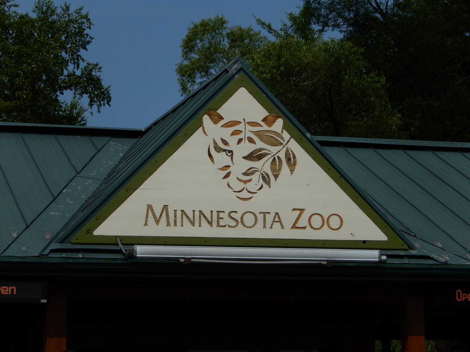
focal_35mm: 117
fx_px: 1589
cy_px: 176
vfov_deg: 12.7
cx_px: 235
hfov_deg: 16.8
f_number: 11
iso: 125
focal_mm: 21
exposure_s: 1/500
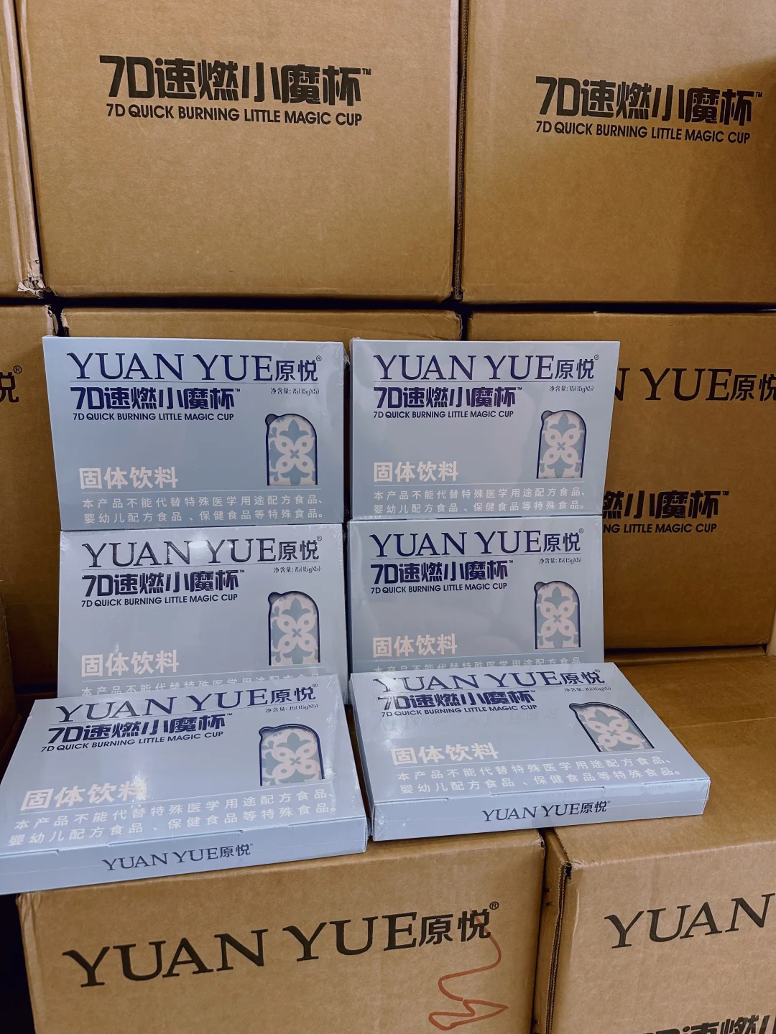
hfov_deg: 56.8
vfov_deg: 71.6
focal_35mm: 24
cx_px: 388
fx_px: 717
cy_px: 517
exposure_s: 1/100
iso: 160
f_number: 1.78
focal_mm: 6.86
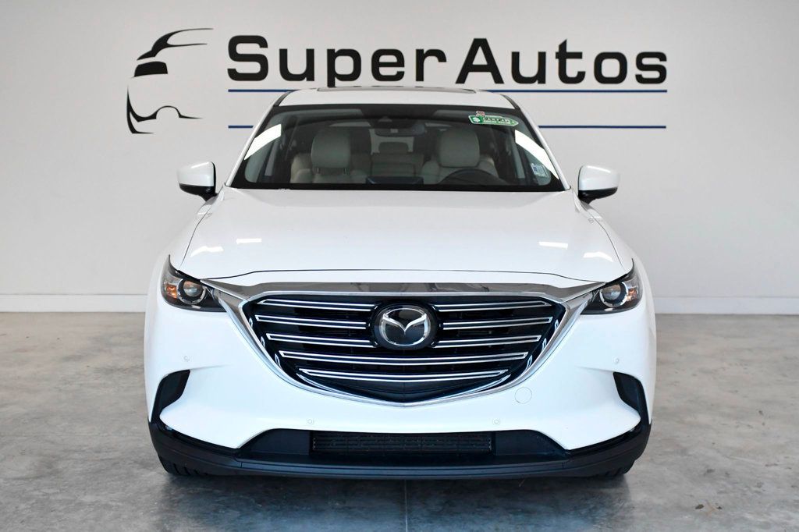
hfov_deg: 41.1
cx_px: 400
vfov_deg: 28.1
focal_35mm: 48
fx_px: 1065
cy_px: 266
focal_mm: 32
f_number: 3.5
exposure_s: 1/3200
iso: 2500
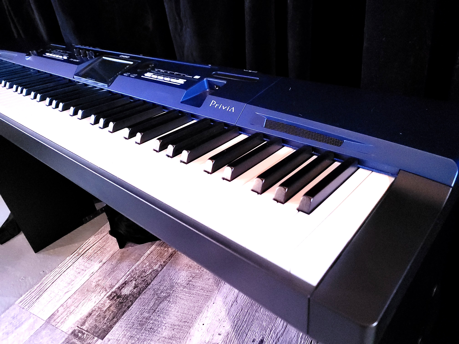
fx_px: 345
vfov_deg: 53.1
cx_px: 230
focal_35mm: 26
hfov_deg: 67.3
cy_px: 172
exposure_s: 1/15
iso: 1600
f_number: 1.8
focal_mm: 5.4
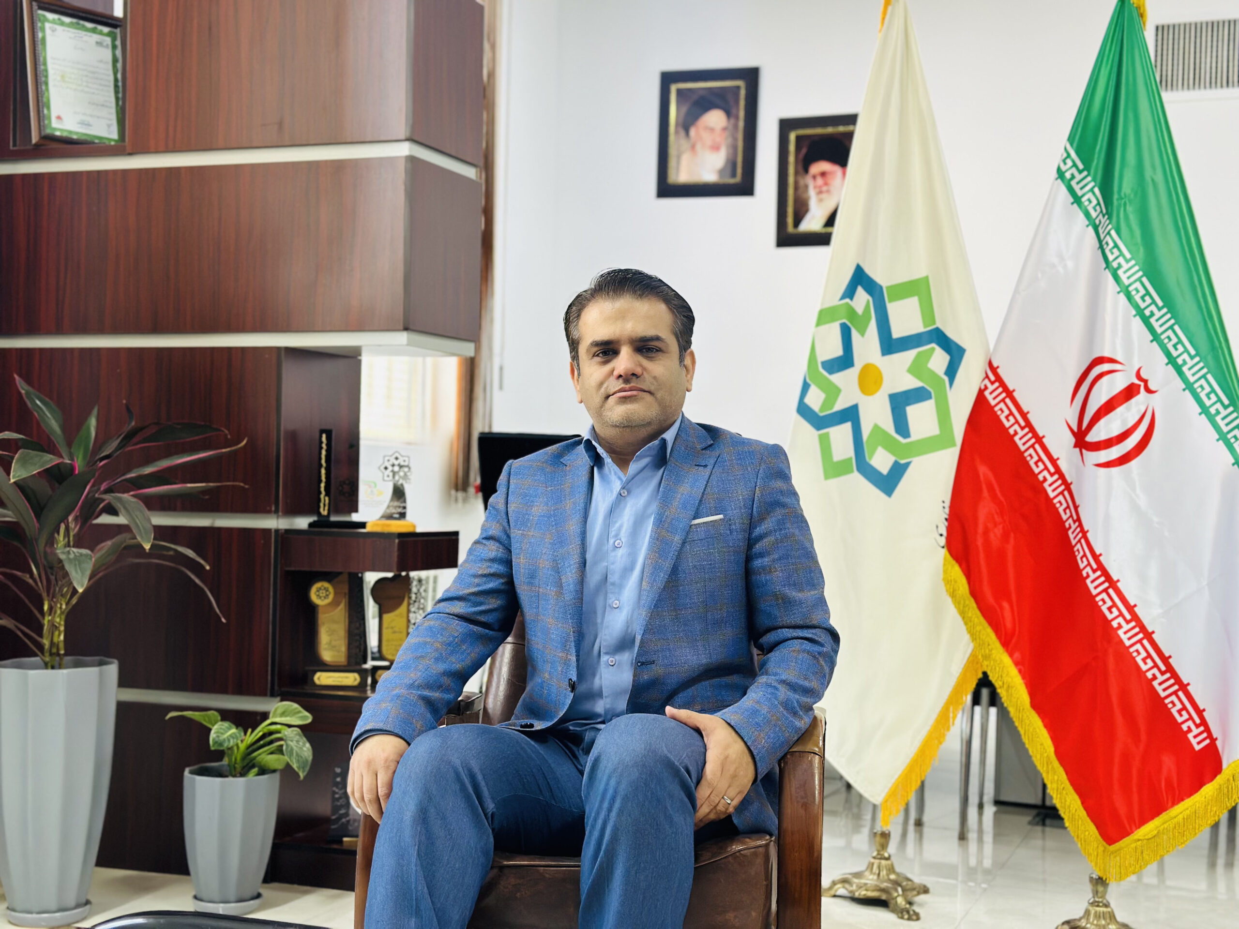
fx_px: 1718
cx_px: 620
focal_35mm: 48
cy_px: 464
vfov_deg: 30.3
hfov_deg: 39.7
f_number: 1.78
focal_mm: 6.86
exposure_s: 1/100
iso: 125
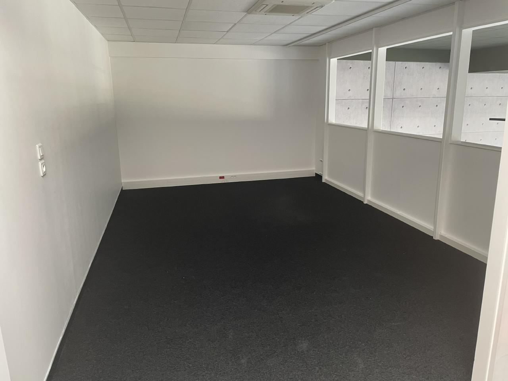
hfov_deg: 67.3
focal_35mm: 26
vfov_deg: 53.1
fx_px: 382
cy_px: 190
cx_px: 254
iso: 125
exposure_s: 1/62
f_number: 1.6
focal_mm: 4.2
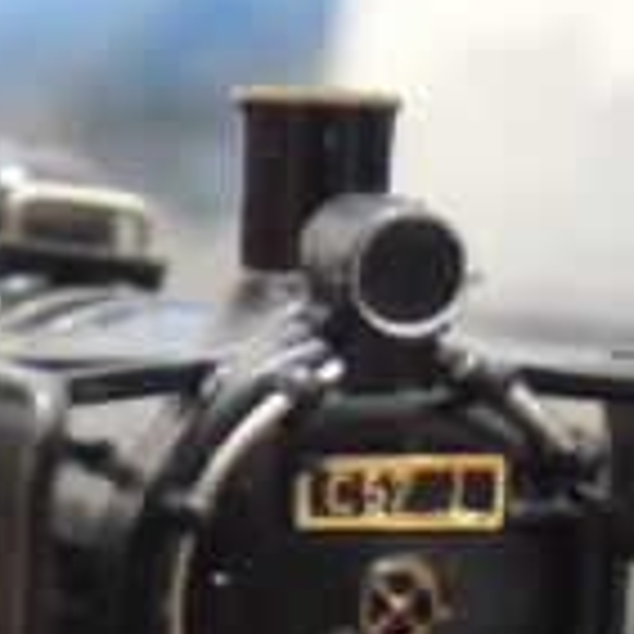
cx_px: -144
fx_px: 3150
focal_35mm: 152
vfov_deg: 11.4
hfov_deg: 11.3
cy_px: 661
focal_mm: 6.67
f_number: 3.9
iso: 800
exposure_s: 1/8
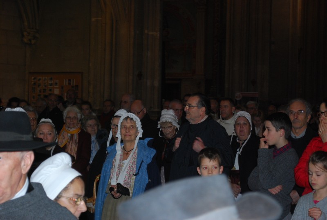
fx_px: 751
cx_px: 164
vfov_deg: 16.6
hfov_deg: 24.6
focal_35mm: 82
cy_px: 110
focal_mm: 55
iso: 560
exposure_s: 1/60
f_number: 5.6
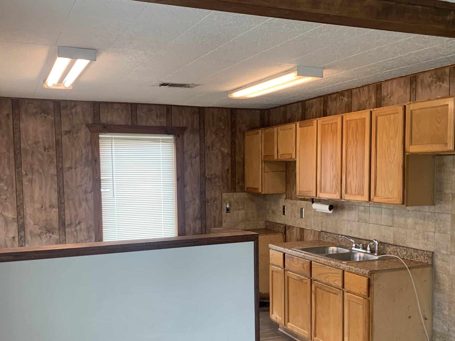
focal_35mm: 38
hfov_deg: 49.0
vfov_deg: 37.4
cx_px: 229
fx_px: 499
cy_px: 219
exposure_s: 1/60
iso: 100
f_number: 1.8
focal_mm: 4.25
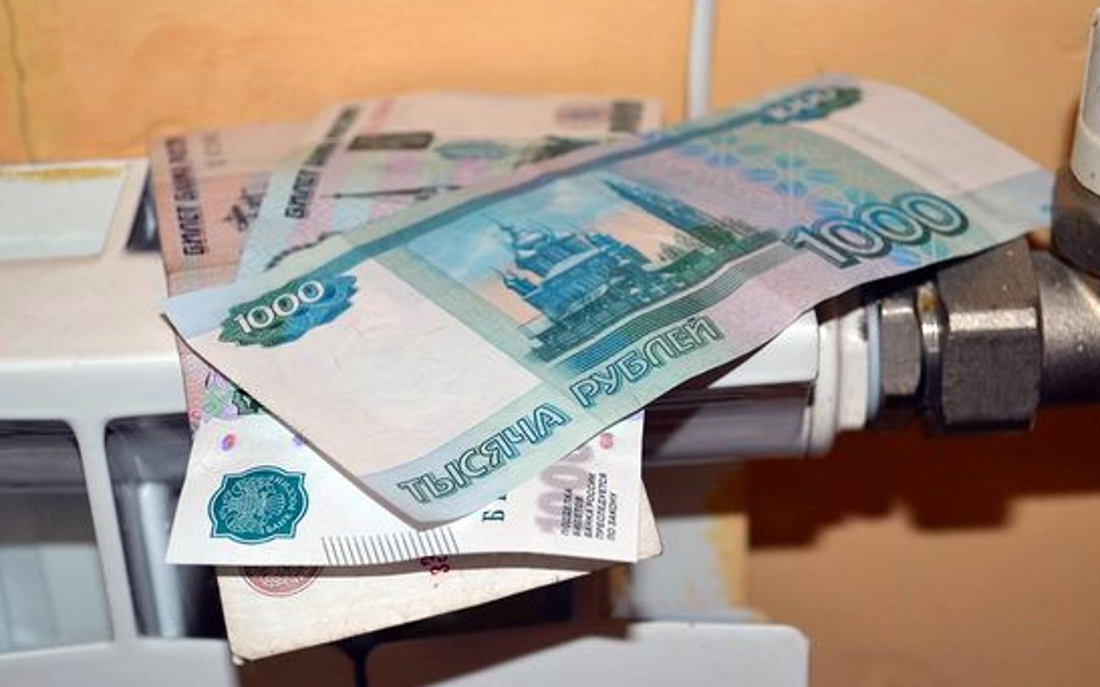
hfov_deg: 30.2
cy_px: 397
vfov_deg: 19.1
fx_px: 2038
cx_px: 537
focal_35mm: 68
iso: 320
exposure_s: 1/60
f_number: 5
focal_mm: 36
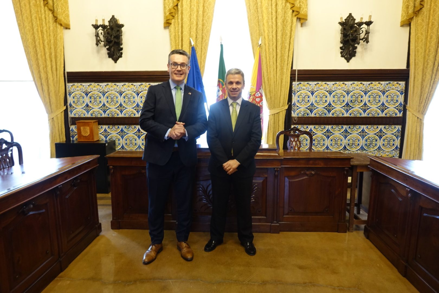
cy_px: 146
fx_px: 293
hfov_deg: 73.7
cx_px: 220
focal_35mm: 24
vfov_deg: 53.1
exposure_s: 1/30
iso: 500
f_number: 2.8
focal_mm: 8.8
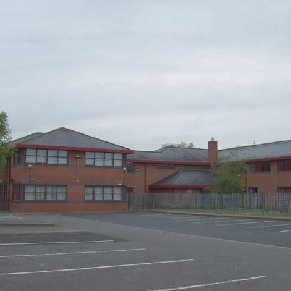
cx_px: 171
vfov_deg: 40.0
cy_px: 146
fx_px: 399
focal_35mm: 42
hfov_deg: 39.9
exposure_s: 1/180
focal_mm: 5.8
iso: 50
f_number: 2.8
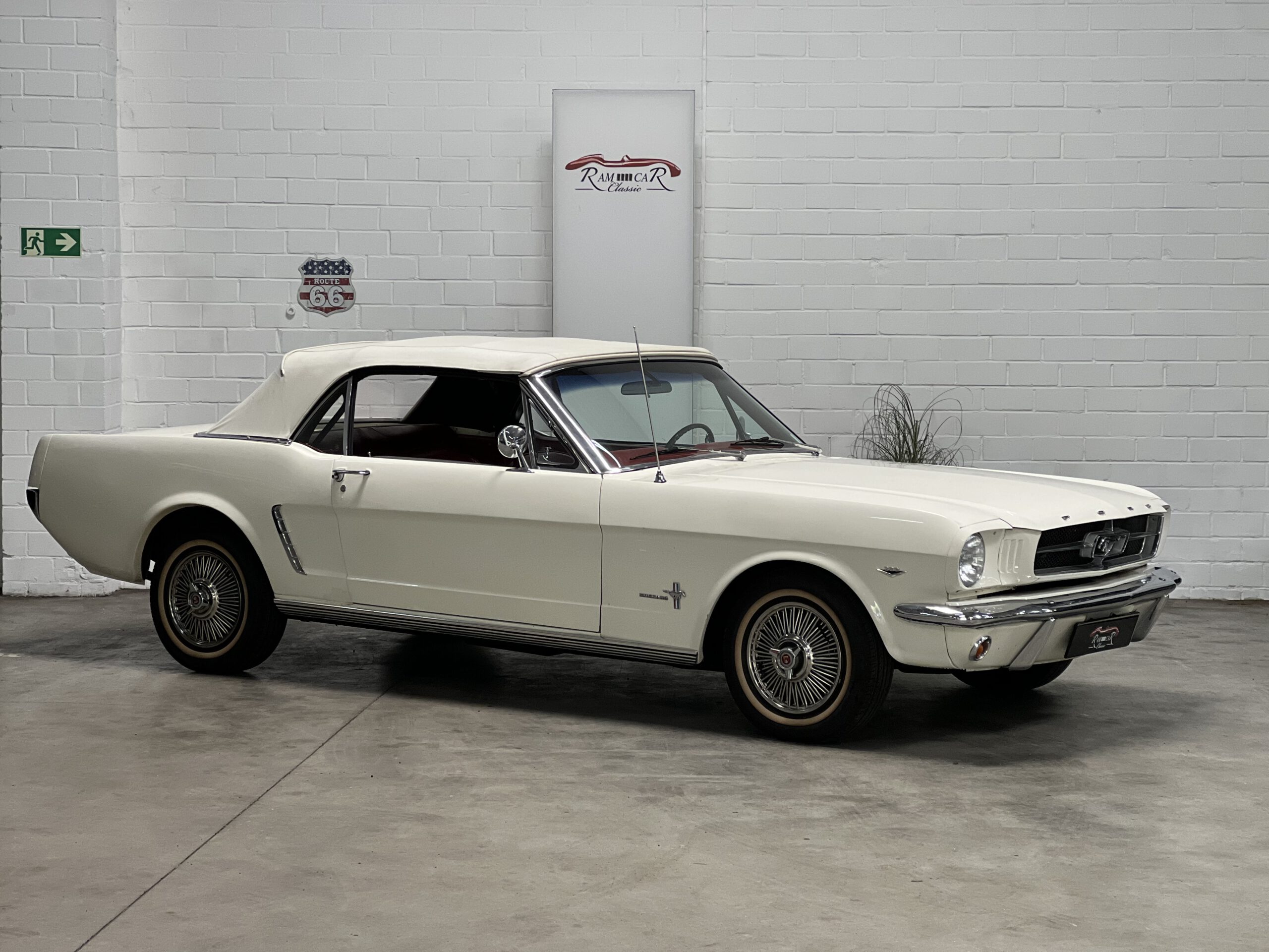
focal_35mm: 77
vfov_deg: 19.1
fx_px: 2823
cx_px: 634
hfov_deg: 25.3
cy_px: 476
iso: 160
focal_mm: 9
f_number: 2.8
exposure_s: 1/50
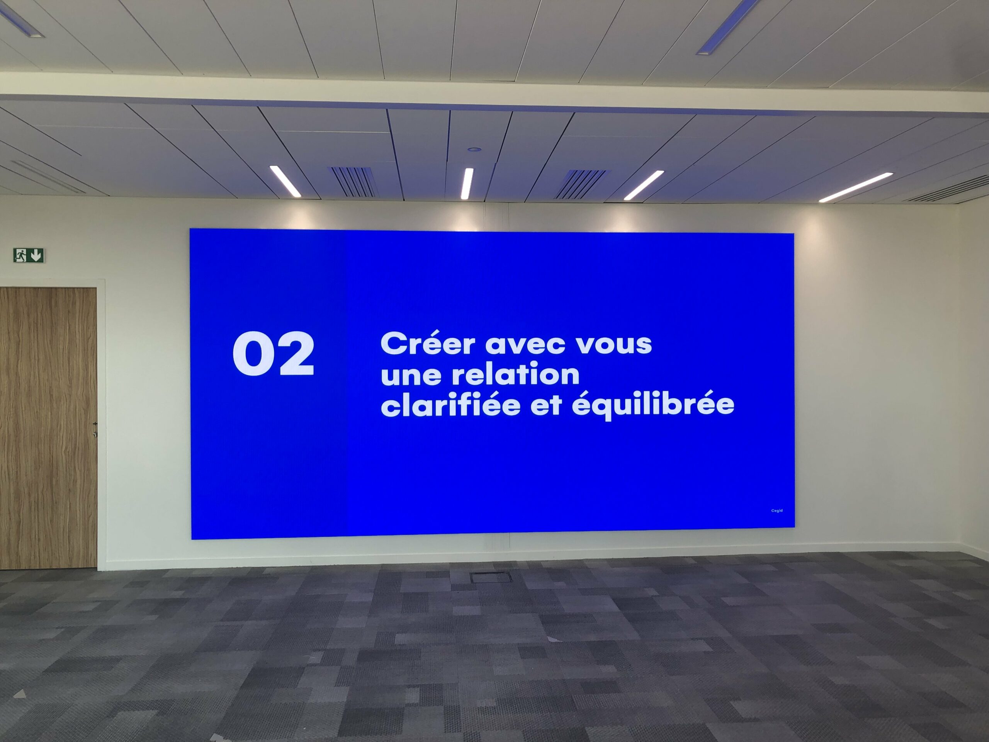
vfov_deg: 49.7
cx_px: 494
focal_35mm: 28
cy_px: 371
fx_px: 800
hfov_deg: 63.4
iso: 25
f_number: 1.8
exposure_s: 1/120
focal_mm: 3.99
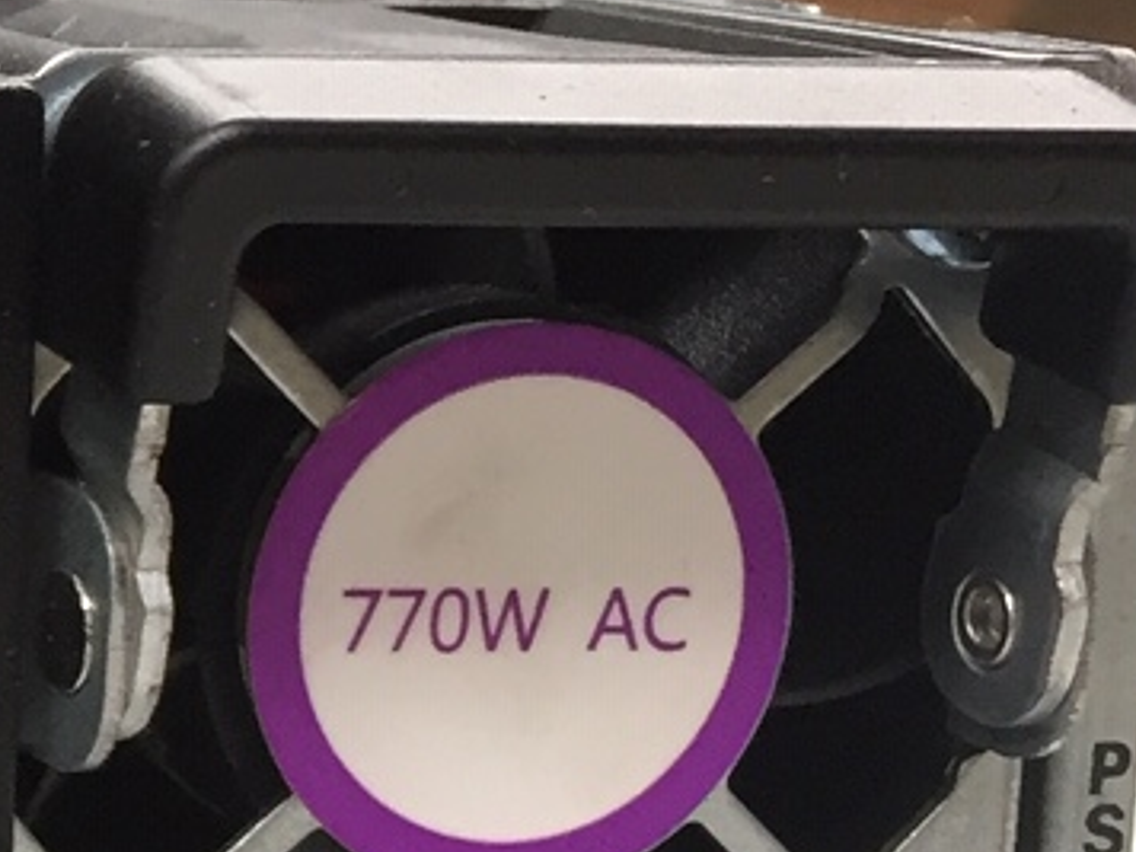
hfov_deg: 13.1
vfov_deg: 11.1
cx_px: -1063
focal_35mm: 133
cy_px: 319
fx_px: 4365
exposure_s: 1/33
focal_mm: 4.15
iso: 40
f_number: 2.2
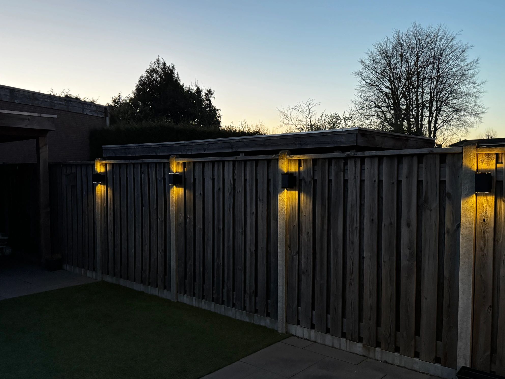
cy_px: 200
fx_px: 452
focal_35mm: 31
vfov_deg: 45.4
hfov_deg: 58.3
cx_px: 269
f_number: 1.78
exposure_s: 1/39
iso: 1000
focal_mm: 6.76
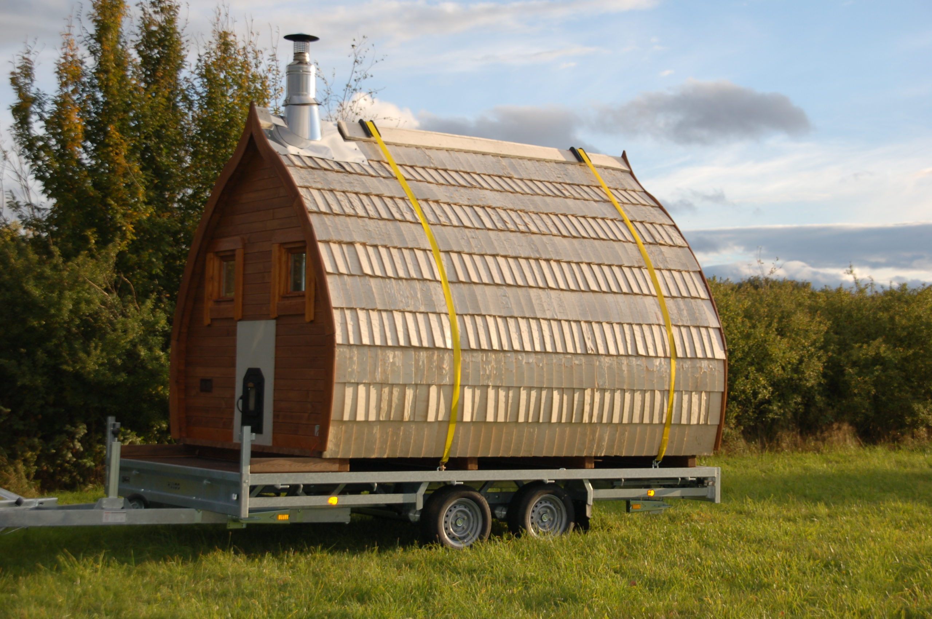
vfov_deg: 22.6
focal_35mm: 60
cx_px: 466
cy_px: 310
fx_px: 1552
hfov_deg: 33.4
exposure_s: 1/500
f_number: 5
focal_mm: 40
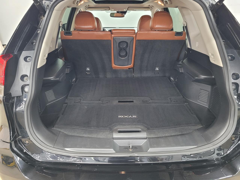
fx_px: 180
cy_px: 90
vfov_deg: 53.1
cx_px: 120
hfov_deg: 67.3
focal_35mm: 26
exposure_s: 1/40
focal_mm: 5.4
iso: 500
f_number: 1.8
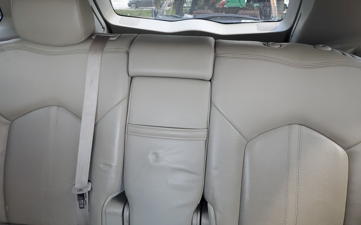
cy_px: 105
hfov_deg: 66.5
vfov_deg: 44.5
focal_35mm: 28
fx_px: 275
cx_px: 178
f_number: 1.5
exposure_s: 1/120
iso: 77
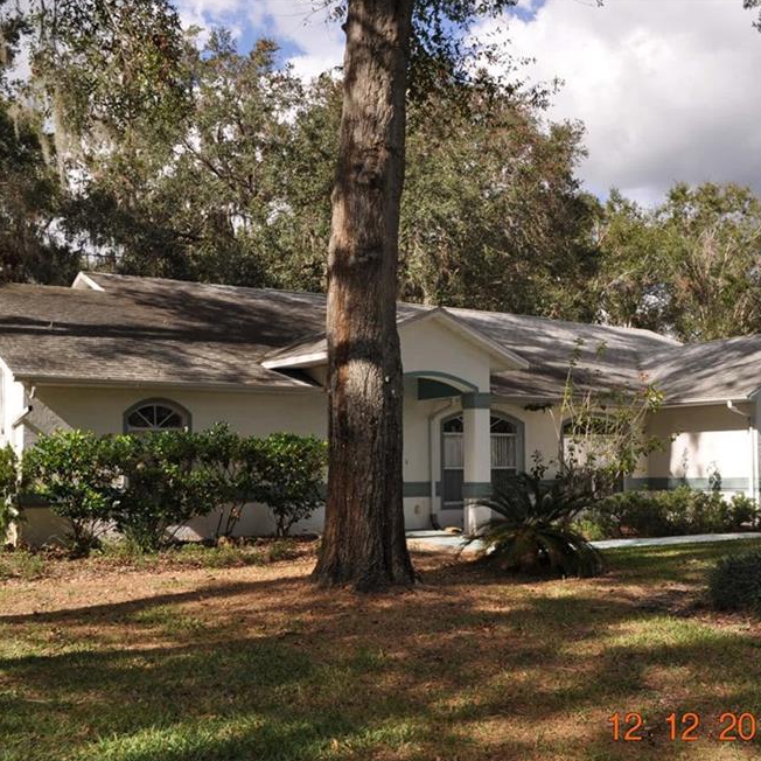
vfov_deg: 41.9
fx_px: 995
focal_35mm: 40
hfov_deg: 41.8
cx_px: 424
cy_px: 390
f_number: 9
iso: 200
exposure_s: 1/320
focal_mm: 20
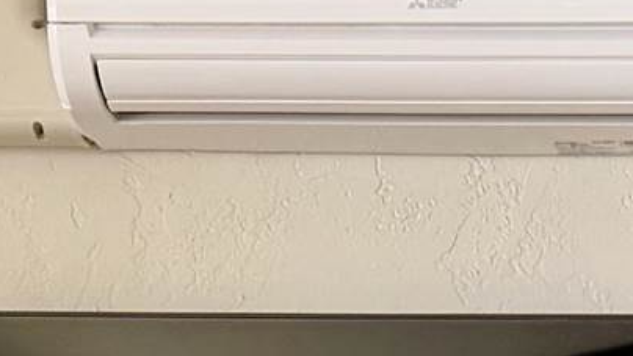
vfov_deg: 5.5
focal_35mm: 199
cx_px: 696
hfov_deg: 10.7
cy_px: 1262
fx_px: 3339
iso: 160
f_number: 1.78
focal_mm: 6.76
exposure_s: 1/120
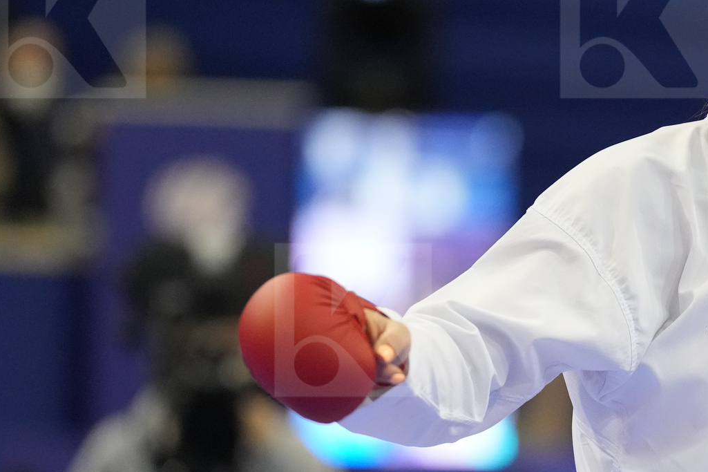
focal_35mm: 488
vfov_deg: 2.8
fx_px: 9595
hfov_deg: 4.2
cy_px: 321
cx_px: 639
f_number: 2.8
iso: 4000
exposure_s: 1/1000
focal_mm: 200
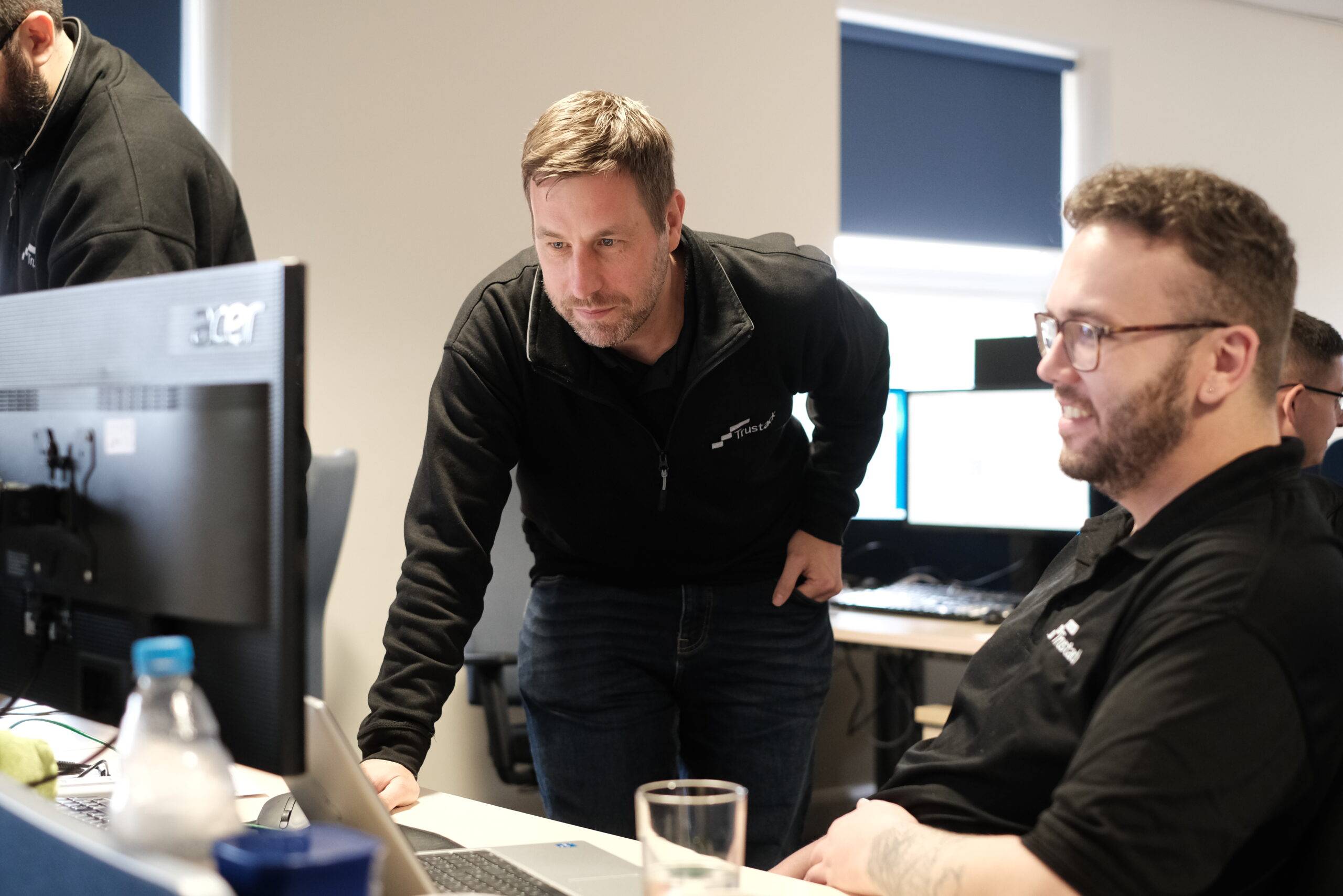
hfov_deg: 37.5
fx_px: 1977
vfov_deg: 25.5
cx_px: 672
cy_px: 448
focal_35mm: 53
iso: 1600
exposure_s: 1/125
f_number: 2.2
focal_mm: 35
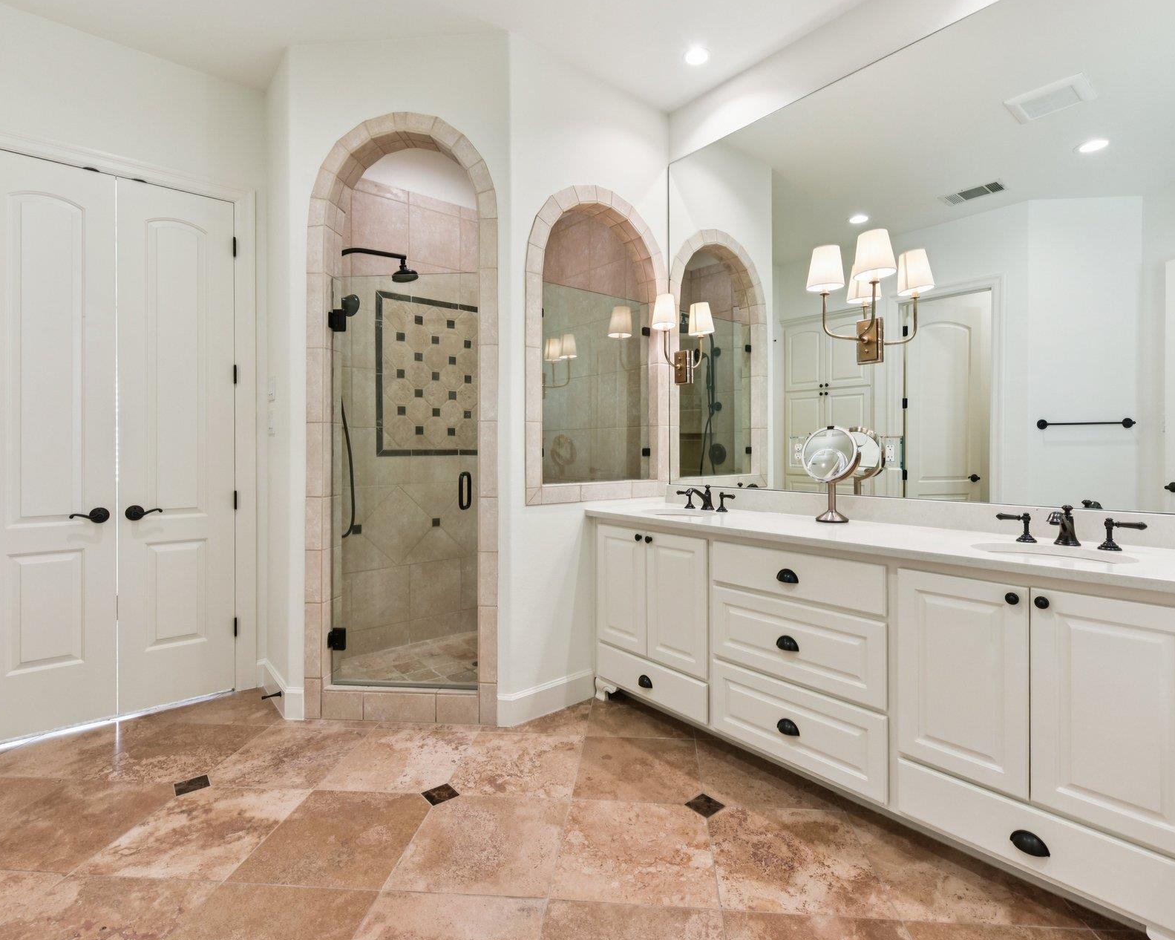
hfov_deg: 89.6
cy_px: 451
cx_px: 600
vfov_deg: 76.9
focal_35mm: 17
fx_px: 591
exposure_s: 1/15
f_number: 8
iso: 280
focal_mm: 14
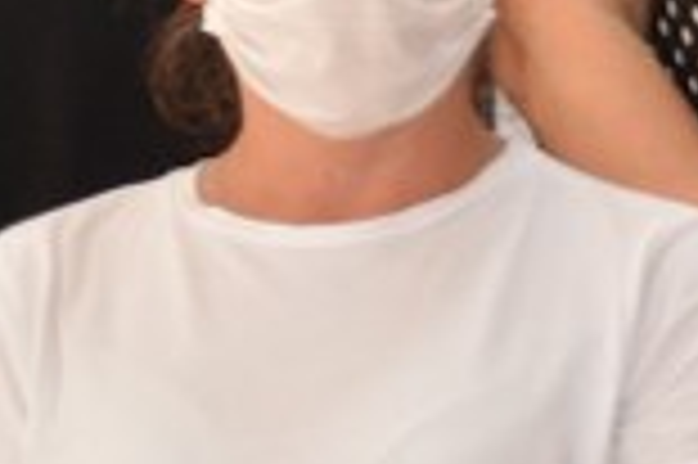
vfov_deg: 2.4
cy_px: 360
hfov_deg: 3.5
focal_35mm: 582
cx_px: 1504
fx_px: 11264
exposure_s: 1/60
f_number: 5.3
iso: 800
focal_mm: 75
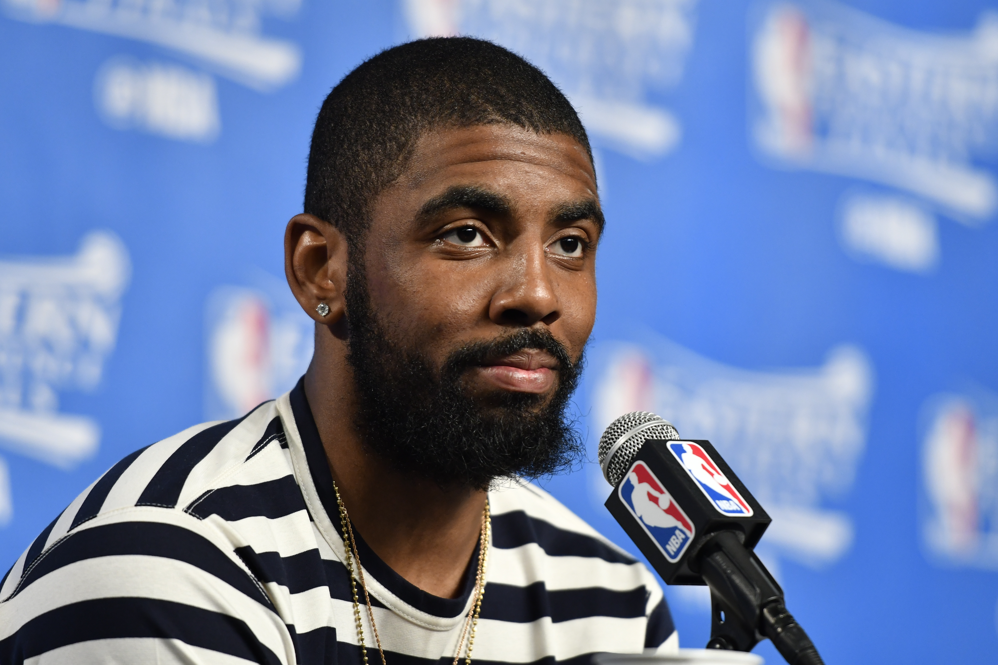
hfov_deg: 6.9
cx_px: 499
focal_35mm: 300
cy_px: 332
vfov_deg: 4.6
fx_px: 8316
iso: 1250
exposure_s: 1/250
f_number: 2.8
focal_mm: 200
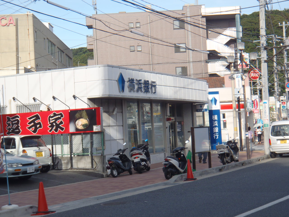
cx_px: 144
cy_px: 108
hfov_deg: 29.8
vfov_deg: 22.6
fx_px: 543
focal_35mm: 65
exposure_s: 1/200
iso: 64
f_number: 5.6
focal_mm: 11.76
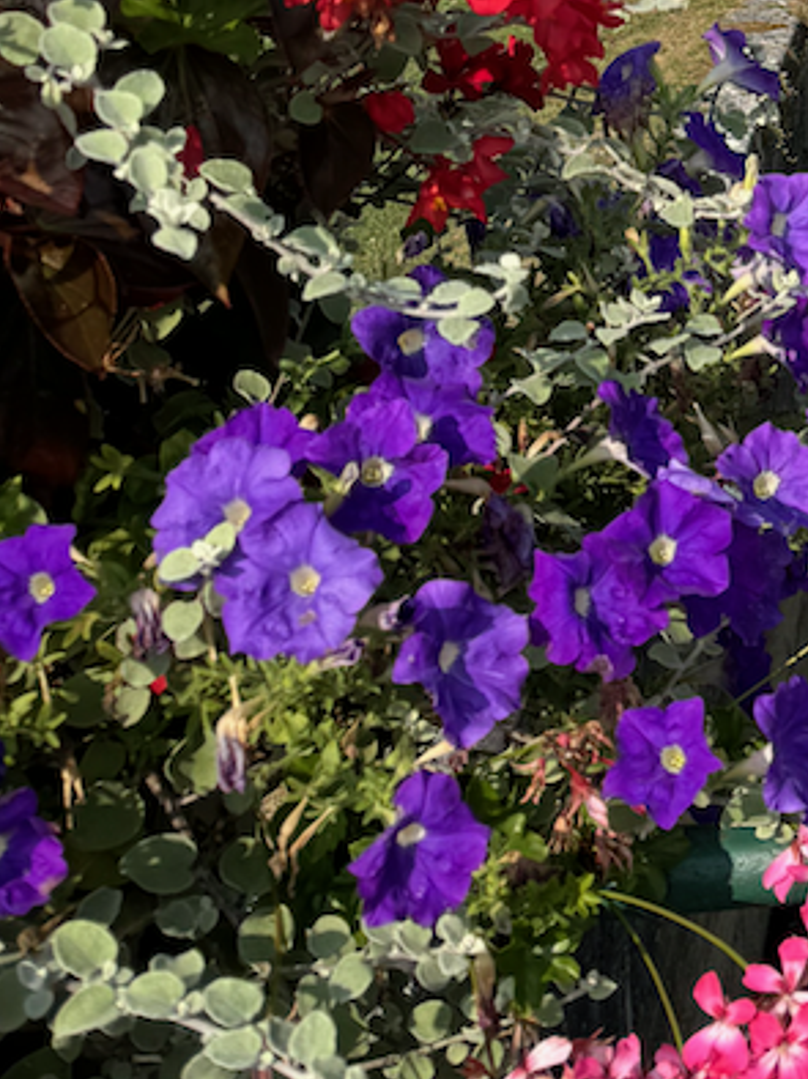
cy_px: -216
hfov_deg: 17.1
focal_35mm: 78
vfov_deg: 23.0
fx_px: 2430
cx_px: 1213
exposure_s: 1/3597
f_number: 1.78
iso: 80
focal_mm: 6.76
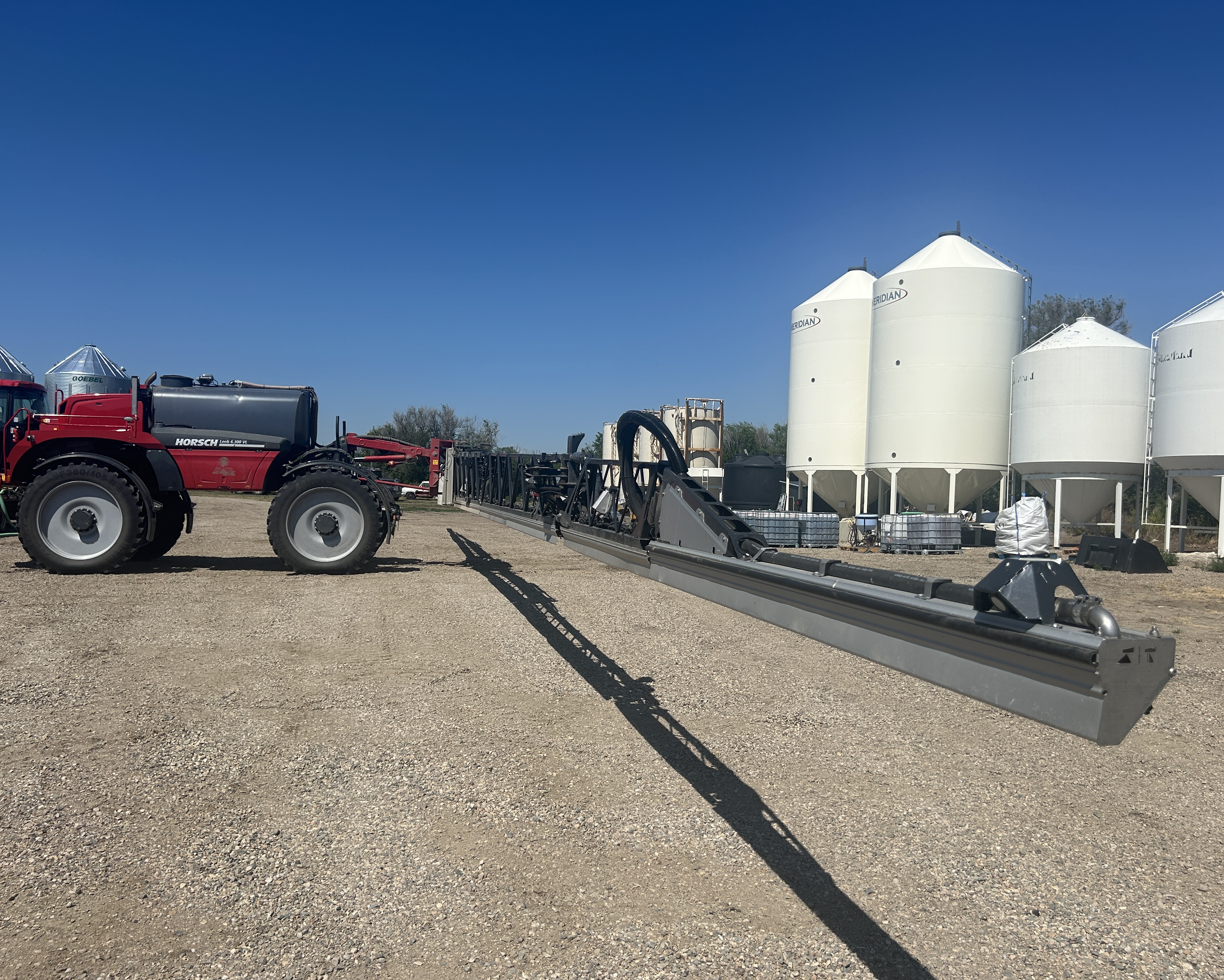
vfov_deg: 51.5
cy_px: 502
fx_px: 1014
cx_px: 602
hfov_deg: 62.2
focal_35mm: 28
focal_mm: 5.7
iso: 50
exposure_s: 1/7463
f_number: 1.5
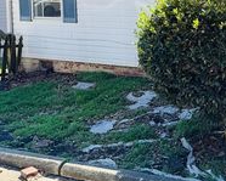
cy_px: 3
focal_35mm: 63
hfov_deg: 28.8
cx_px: 205
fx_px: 422
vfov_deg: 23.3
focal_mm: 6.76
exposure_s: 1/2299
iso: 100
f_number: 1.78
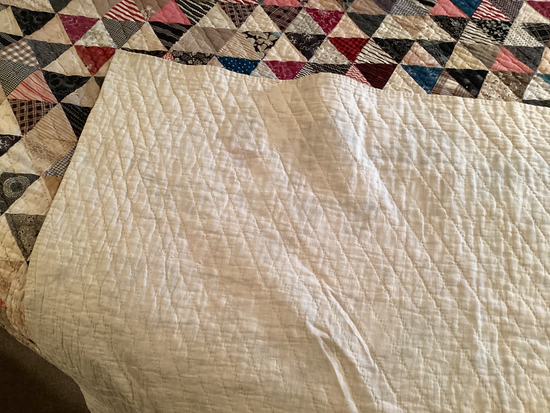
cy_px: 206
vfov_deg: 45.4
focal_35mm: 31
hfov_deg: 58.3
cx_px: 275
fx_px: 493
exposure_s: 1/50
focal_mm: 3.3
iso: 200
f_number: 2.4
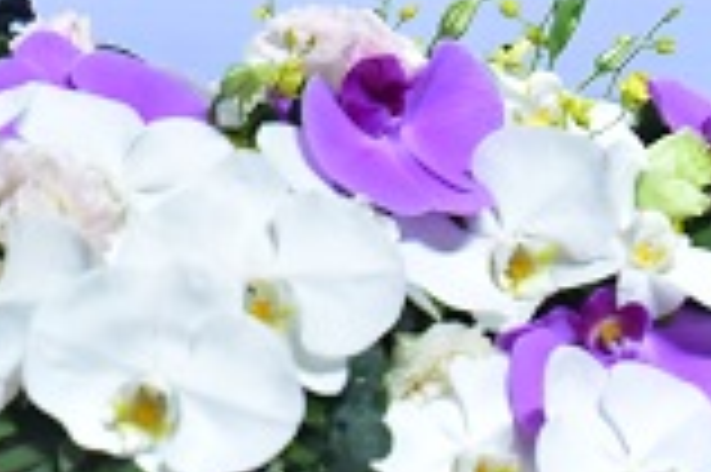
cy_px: 328
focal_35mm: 711
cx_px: -279
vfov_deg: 1.9
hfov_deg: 2.9
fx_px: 14027
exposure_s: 1/800
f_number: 5
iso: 2000
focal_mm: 140
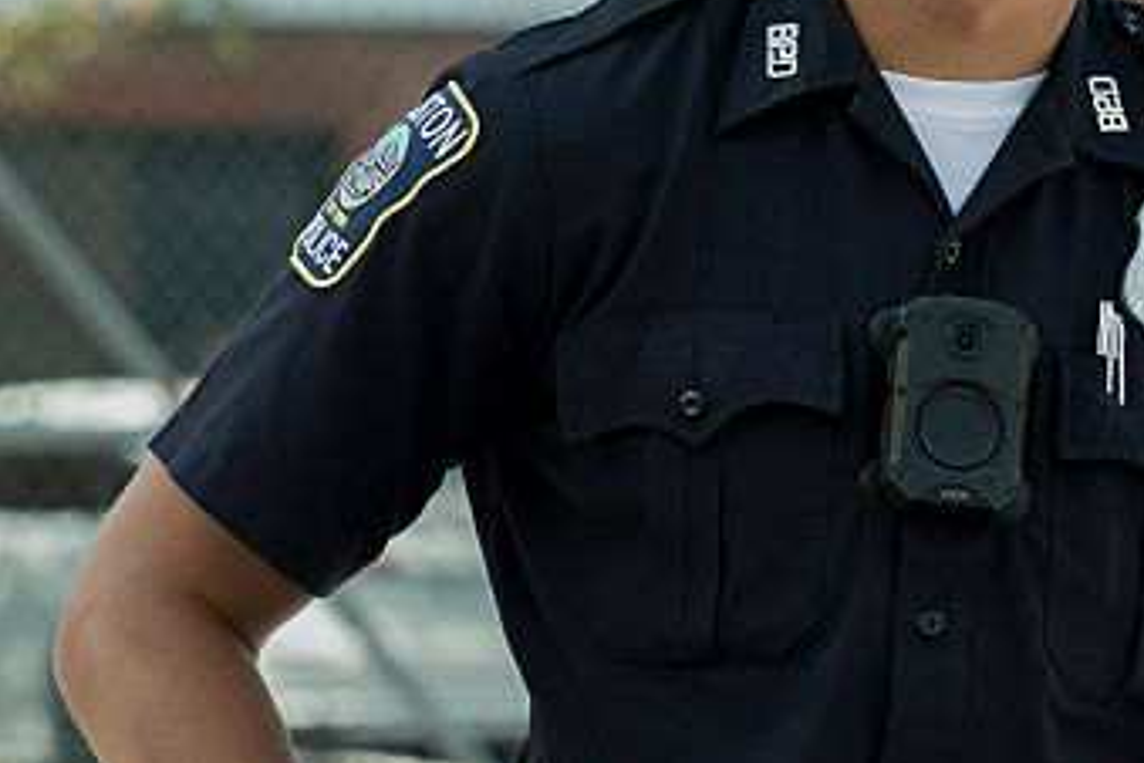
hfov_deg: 4.8
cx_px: 1070
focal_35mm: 429
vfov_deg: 3.2
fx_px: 13632
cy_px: 397
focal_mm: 142
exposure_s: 1/1000
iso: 800
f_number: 6.3
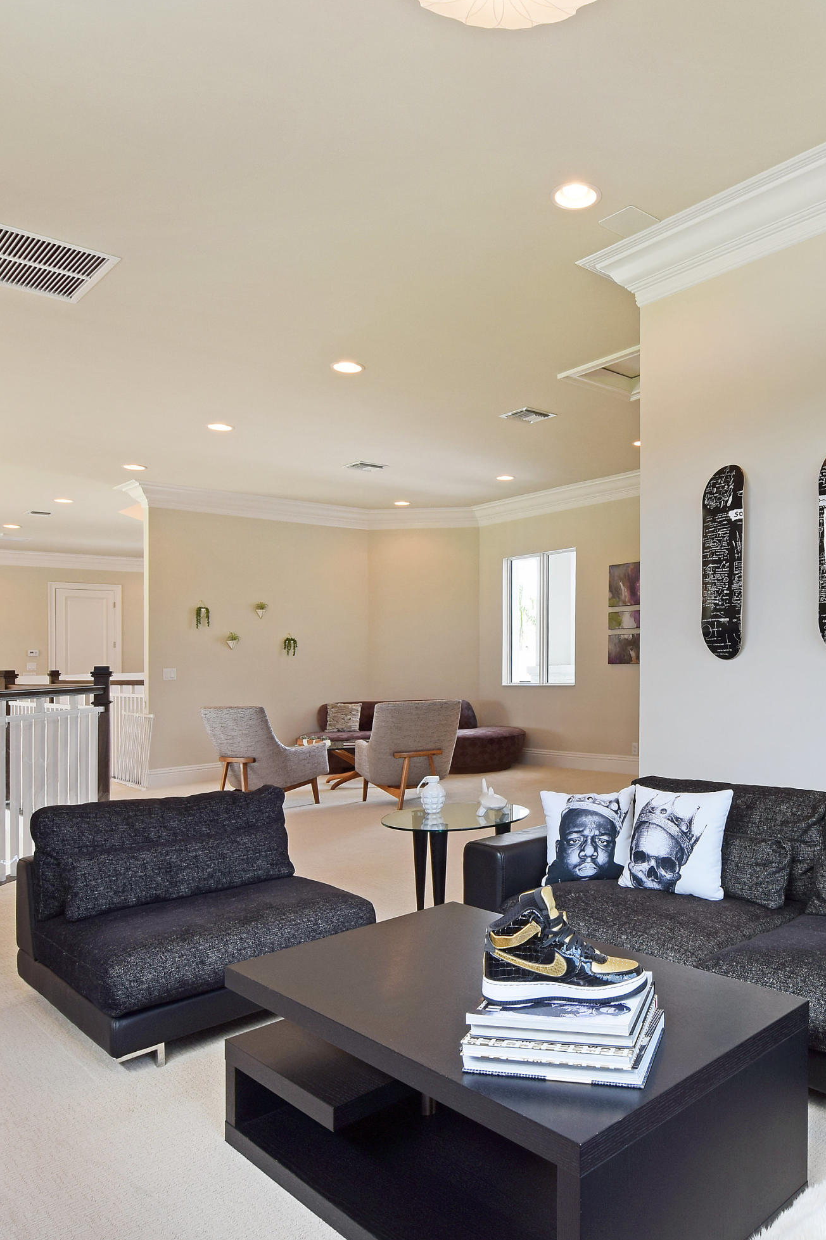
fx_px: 792
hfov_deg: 53.2
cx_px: 595
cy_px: 630
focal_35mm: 23
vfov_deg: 76.1
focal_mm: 10
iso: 100
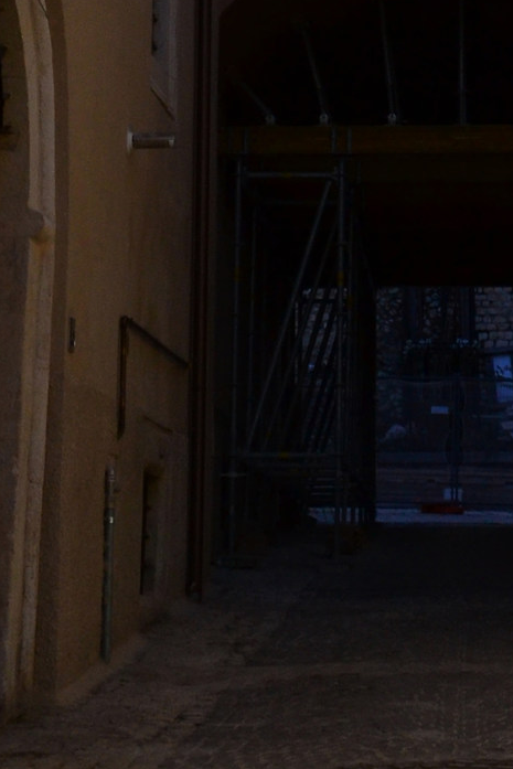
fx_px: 2649
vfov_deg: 15.9
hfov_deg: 11.0
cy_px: -138
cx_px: 458
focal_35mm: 124
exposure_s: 1/400
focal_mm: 24
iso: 400
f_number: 11
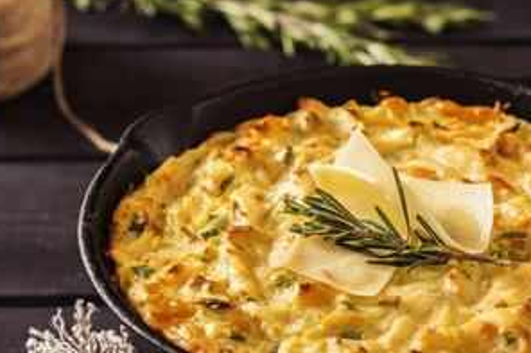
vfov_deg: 10.6
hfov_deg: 15.9
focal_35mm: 129
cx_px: 328
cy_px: 205
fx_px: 1902
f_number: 6.3
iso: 100
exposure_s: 1/160
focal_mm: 60
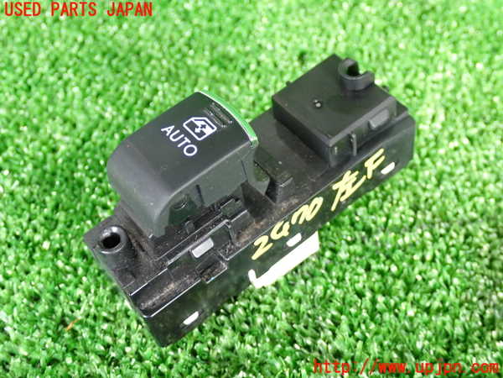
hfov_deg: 38.2
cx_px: 252
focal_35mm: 50
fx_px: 727
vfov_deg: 29.1
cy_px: 189
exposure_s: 1/50
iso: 640
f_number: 3.2
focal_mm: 9.01
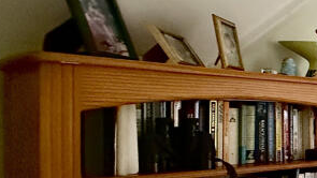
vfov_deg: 22.5
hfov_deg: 23.8
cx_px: 543
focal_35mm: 53
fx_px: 446
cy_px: 119
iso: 640
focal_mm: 2.22
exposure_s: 1/60
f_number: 2.2
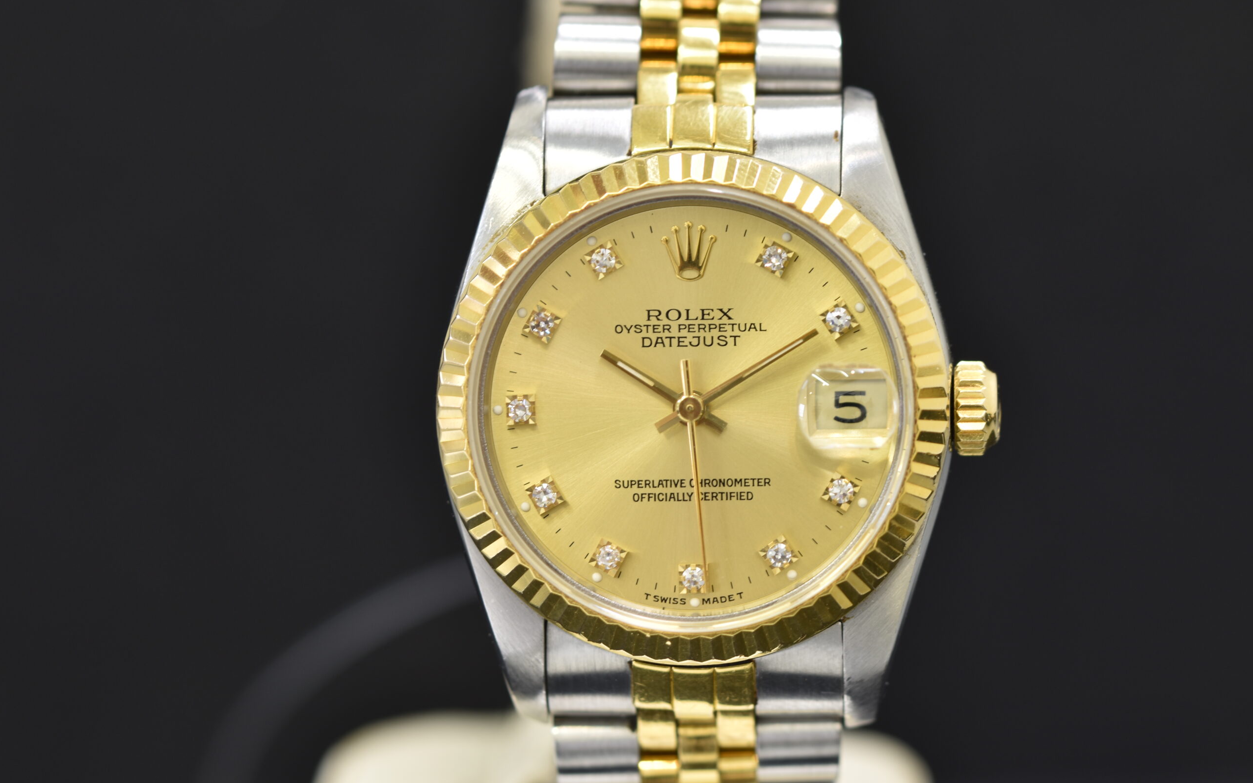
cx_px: 627
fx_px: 4712
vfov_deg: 9.5
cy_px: 378
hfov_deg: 15.1
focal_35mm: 138
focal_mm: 90
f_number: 5
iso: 100
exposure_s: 1/8
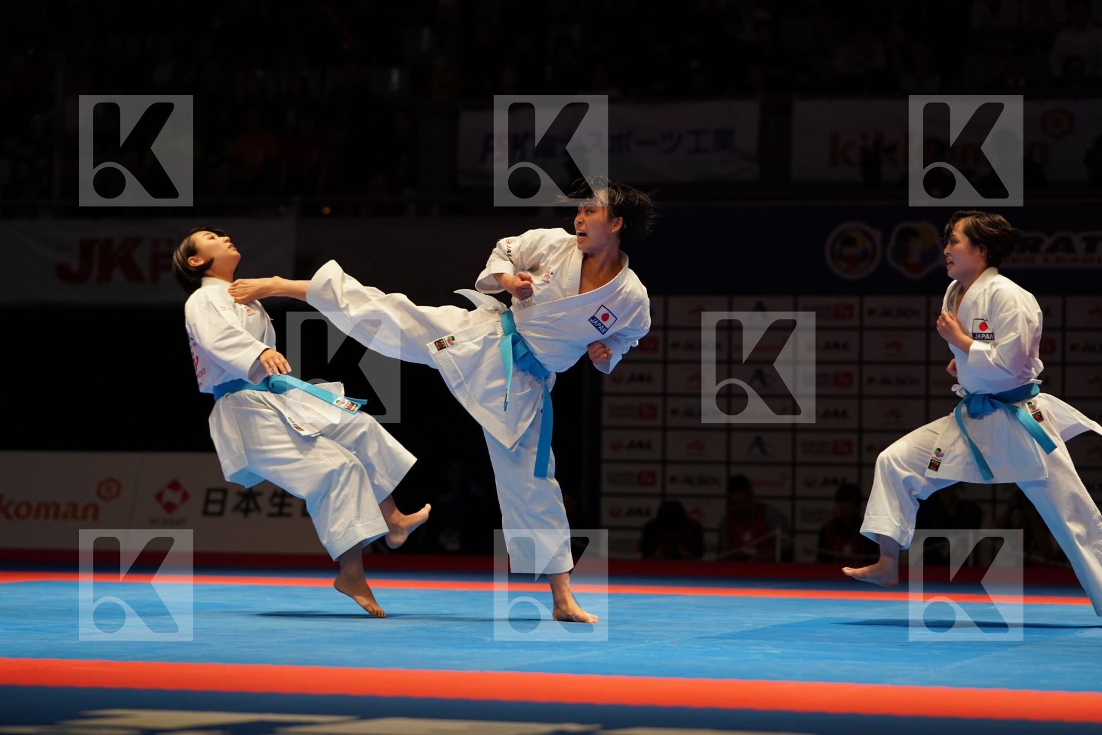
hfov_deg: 20.2
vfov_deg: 13.6
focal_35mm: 101
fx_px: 3091
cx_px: 551
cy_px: 368
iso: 1600
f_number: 2.8
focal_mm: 101
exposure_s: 1/1000
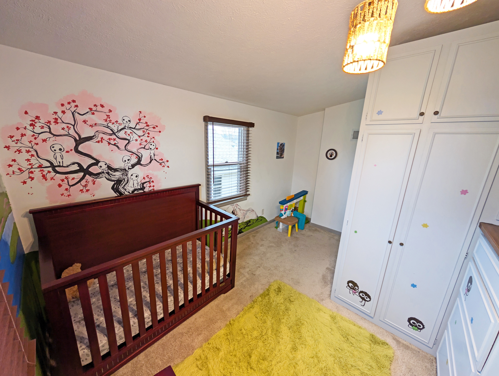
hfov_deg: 110.5
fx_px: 173
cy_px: 188
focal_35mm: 12
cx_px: 250
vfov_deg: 94.6
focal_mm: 2.02
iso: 80
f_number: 1.7
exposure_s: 1/119
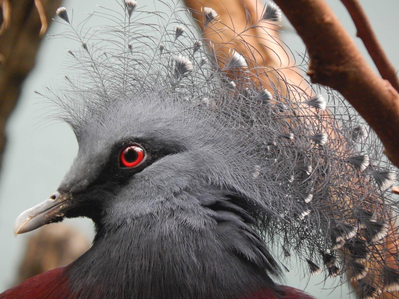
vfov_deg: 2.2
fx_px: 7780
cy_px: 150
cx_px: 200
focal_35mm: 675
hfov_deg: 2.9
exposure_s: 1/60
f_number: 5.8
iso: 800
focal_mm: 120
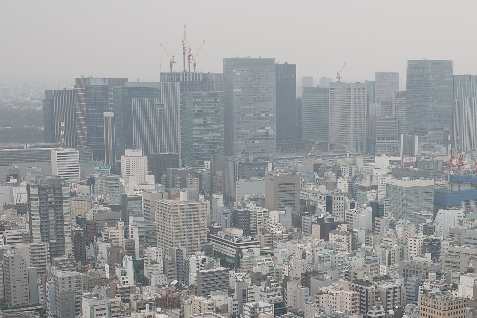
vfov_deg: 18.7
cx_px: 351
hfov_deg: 27.7
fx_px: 954
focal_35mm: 72
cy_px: 275
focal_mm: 24.2
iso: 100
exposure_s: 1/250
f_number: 7.1
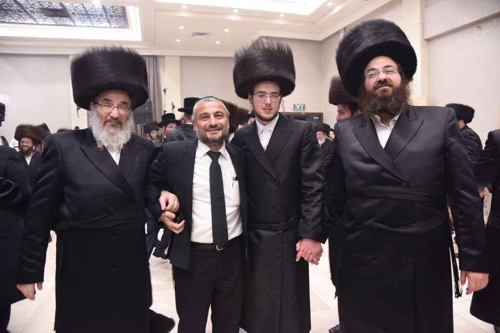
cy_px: 166
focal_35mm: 24
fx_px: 333
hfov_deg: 73.7
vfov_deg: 53.1
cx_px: 250
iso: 2000
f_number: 5
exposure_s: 1/100
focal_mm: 24
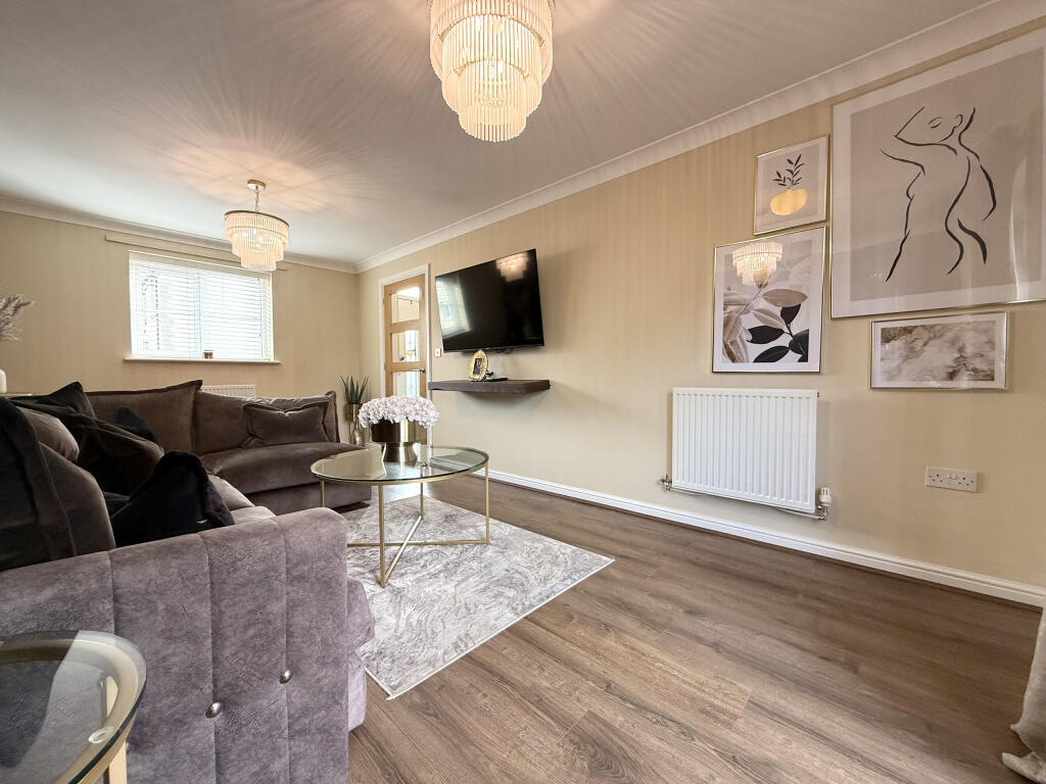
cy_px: 392
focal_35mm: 14
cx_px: 523
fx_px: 423
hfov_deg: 102.1
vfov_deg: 85.7
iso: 160
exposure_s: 1/99
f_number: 2.2
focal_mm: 2.22
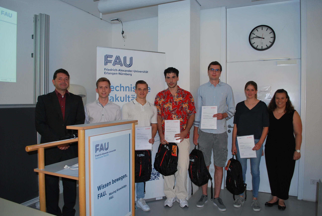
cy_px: 108
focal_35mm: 27
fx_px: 242
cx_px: 161
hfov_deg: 67.3
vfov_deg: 48.1
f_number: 3.5
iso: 200
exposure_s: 1/60
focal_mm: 18
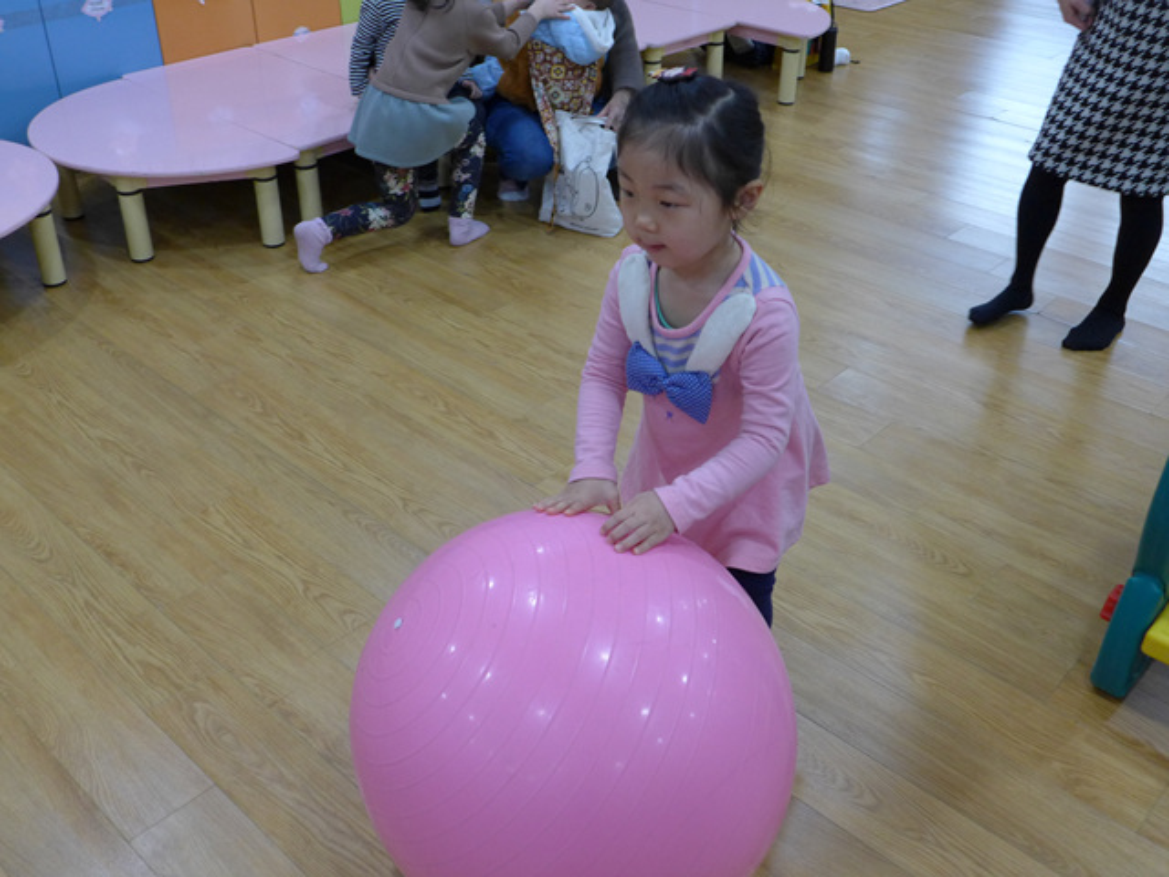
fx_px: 1182
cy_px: 438
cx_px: 584
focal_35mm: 35
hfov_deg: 52.6
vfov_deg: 40.7
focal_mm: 6.9
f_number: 1.6
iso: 320
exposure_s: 1/250
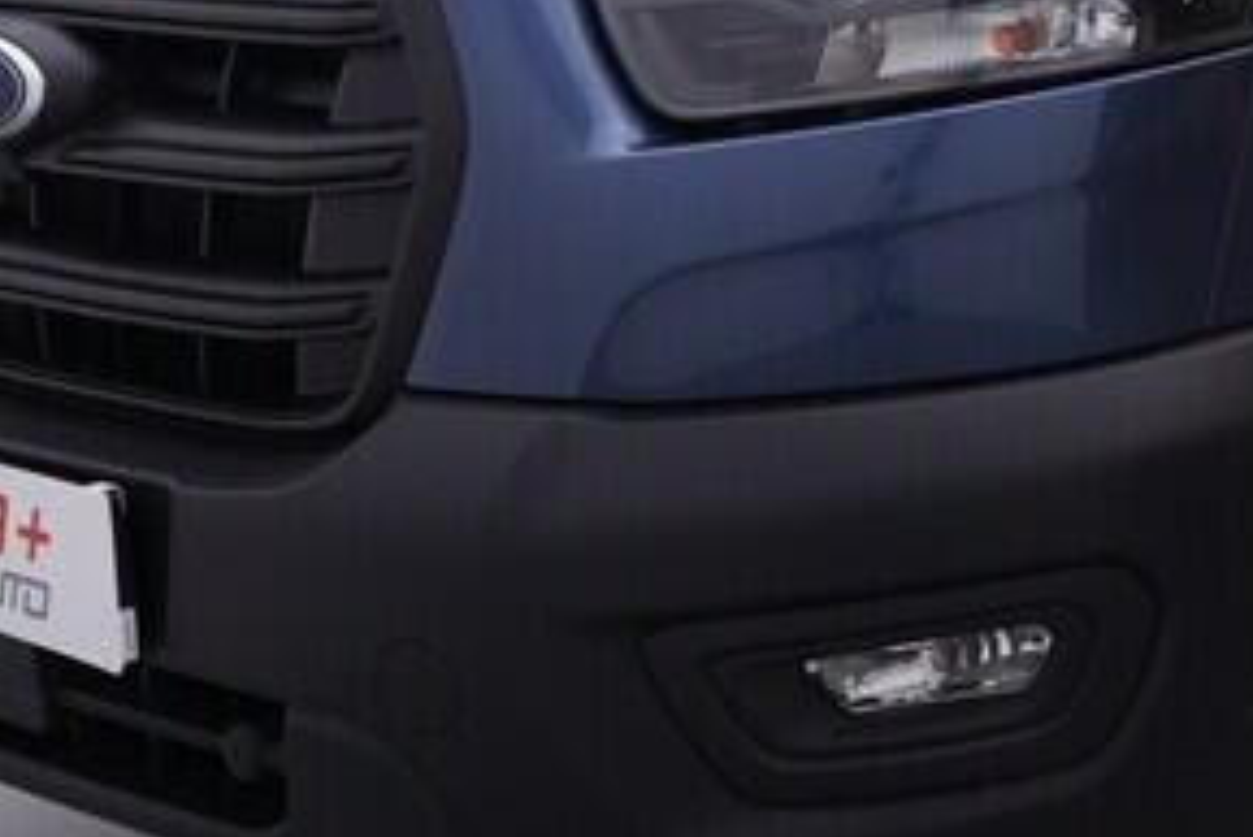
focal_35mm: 80
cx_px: 1591
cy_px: 143
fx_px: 2778
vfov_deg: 17.0
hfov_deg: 22.9
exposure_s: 1/80
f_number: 5
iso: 200
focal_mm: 15
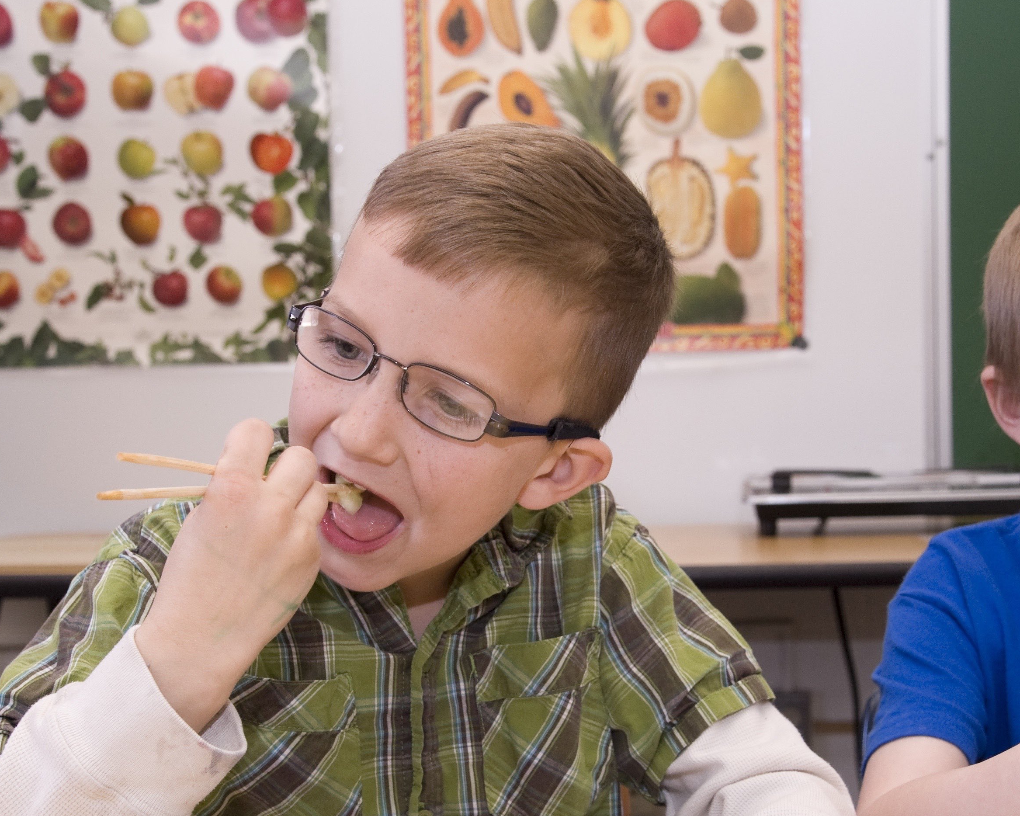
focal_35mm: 65
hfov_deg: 29.1
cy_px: 495
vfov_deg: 23.4
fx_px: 1962
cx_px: 540
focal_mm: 38
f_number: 6.3
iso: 800
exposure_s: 1/60
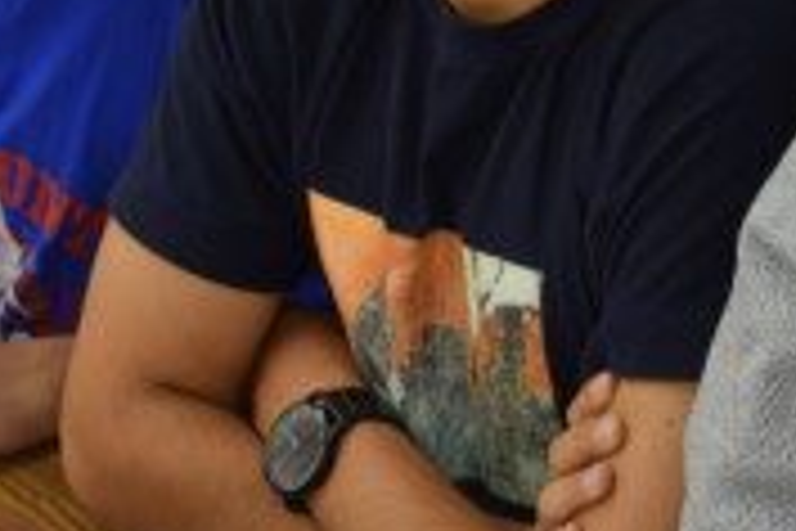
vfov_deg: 9.5
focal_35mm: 144
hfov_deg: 14.3
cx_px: 488
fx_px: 3176
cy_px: -4
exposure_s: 1/20
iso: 200
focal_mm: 29
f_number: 5.6
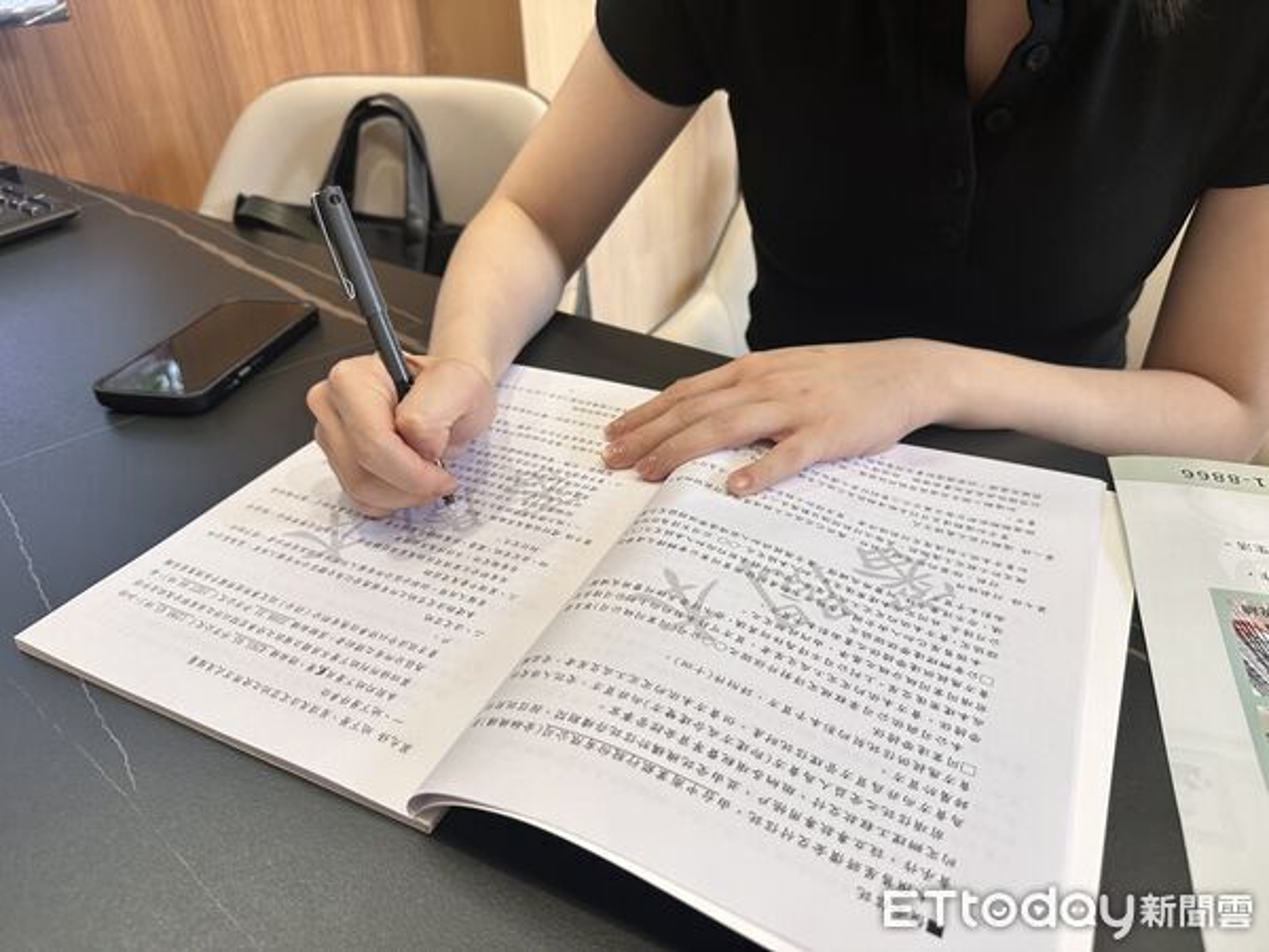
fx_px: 880
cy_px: 476
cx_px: 634
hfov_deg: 71.6
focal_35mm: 24
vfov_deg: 56.8
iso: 125
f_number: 1.78
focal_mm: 6.86
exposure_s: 1/120
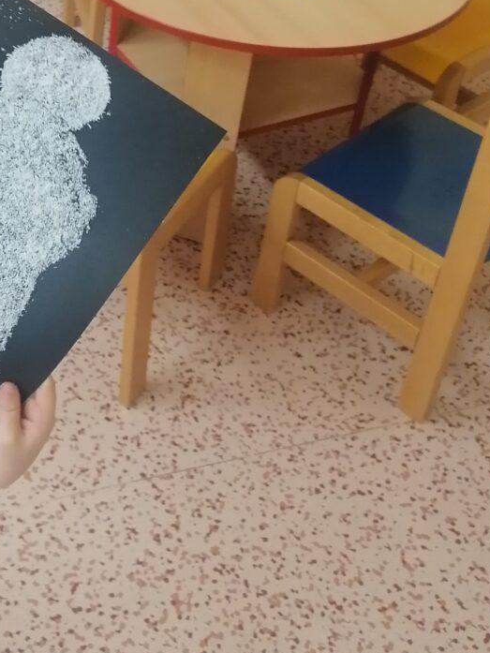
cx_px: -59
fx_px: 1170
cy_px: 67
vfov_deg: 29.9
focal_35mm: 62
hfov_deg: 22.3
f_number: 1.8
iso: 250
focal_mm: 4.75
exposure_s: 1/33.3
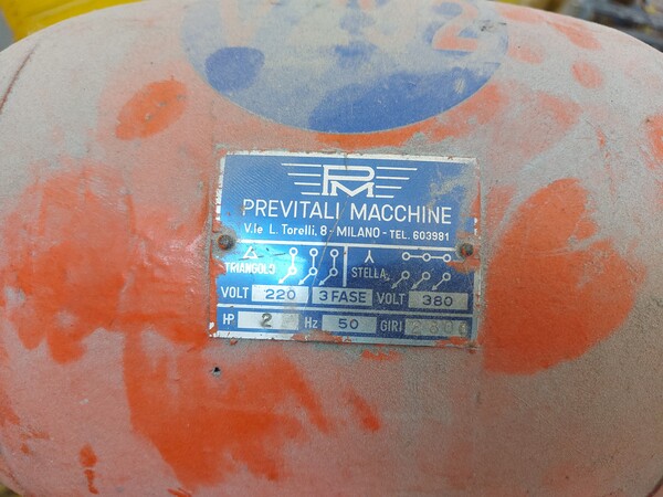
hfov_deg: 71.6
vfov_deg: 56.8
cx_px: 332
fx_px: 460
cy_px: 248
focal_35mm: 24
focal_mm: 5.23
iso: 125
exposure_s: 1/60
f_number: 1.8
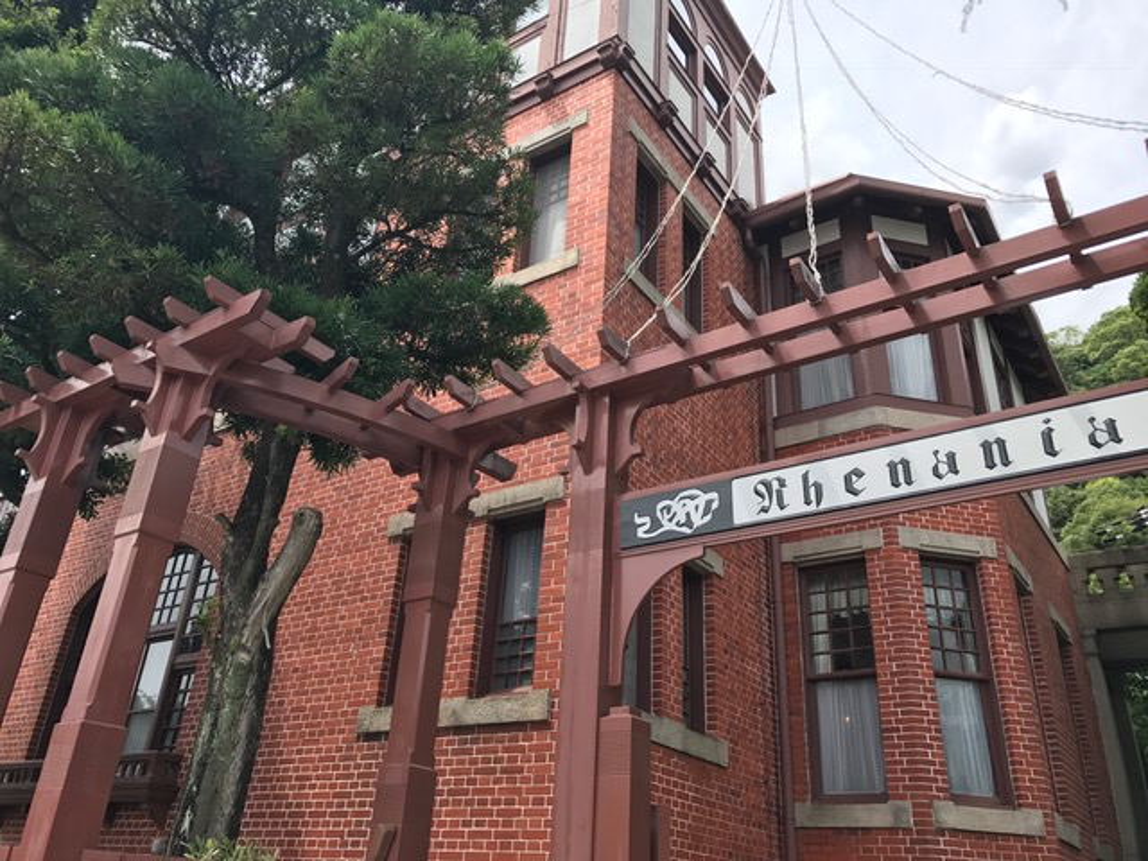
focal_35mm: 28
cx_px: 574
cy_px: 430
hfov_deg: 63.4
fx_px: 929
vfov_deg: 49.7
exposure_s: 1/967
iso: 20
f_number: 1.8
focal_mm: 3.99
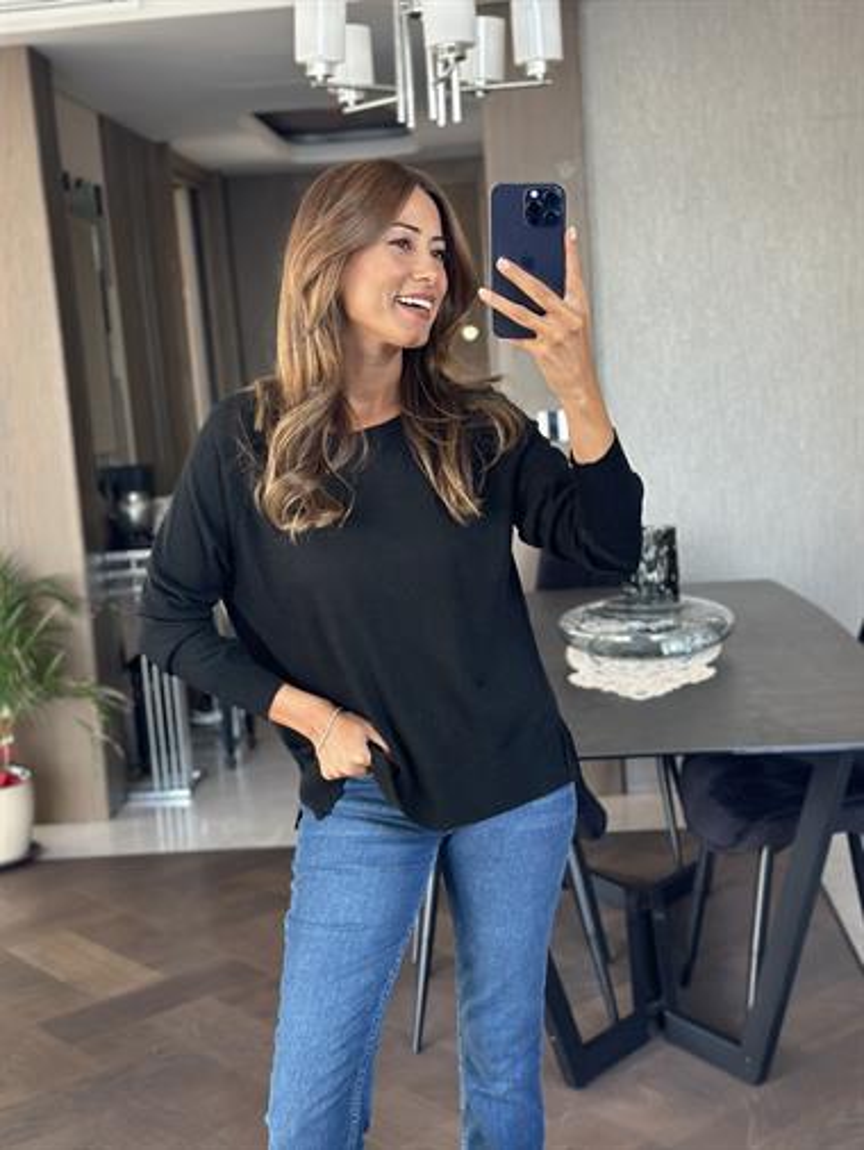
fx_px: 1596
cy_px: 575
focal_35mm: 48
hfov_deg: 30.3
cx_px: 432
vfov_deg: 39.6
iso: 125
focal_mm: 6.86
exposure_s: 1/60
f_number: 1.78
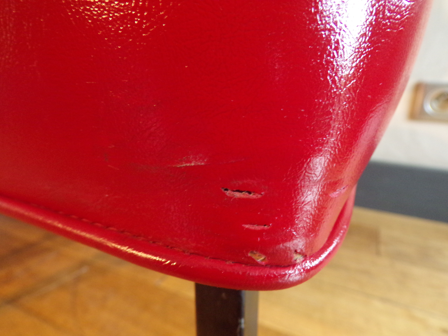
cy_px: 168
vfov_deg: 56.8
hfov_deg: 71.6
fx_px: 311
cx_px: 224
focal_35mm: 24
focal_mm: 4.3
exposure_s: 1/17
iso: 370
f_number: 3
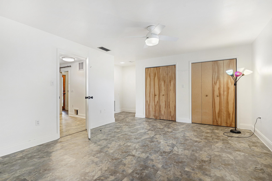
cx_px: 136
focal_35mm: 17
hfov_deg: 93.3
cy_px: 90
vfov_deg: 70.4
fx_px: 128
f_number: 8
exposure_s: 2
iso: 100
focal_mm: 17
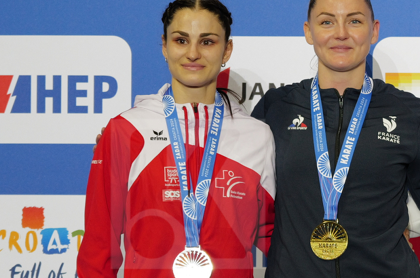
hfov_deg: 5.1
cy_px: 195
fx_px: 4657
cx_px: 469
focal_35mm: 400
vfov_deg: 3.4
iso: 800
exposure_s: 1/250
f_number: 2.8
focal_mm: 99
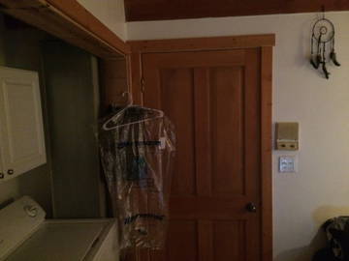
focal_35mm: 29
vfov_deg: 48.2
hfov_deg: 61.7
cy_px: 130
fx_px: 292
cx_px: 174
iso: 1250
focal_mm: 4.15
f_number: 2.2
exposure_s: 1/15
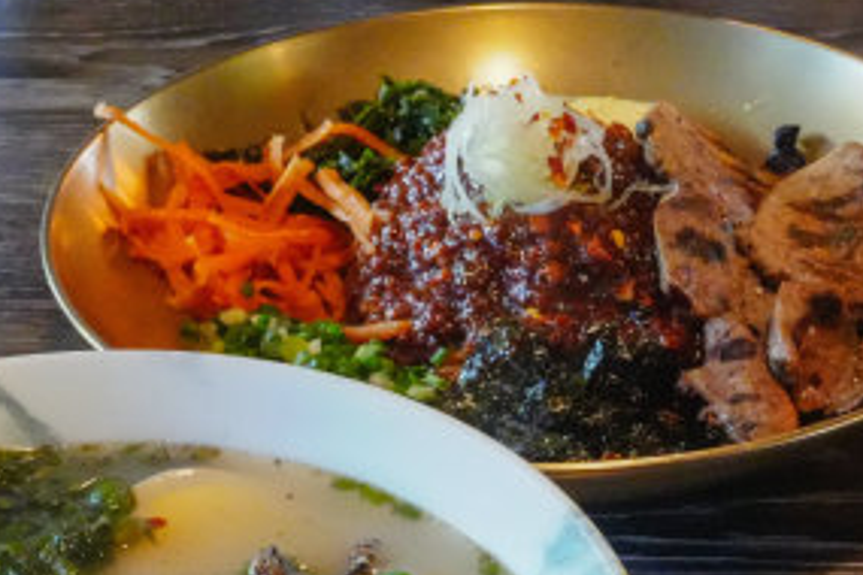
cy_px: 596
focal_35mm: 73
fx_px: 1750
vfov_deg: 18.1
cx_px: 254
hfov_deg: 27.4
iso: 25600
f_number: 22
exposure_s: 1/40
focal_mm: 34
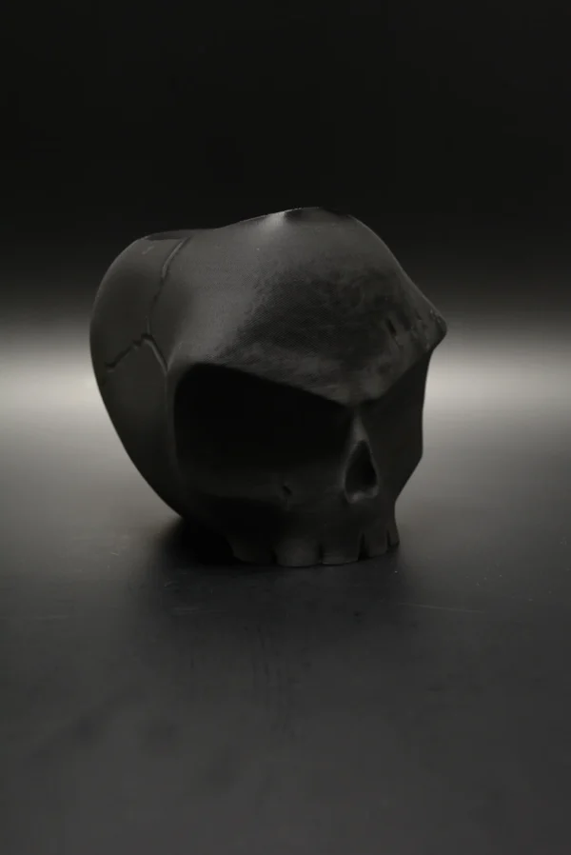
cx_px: 286
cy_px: 428
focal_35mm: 60
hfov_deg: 22.7
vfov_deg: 33.4
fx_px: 1425
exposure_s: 1/30
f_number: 4.5
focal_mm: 40
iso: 1100
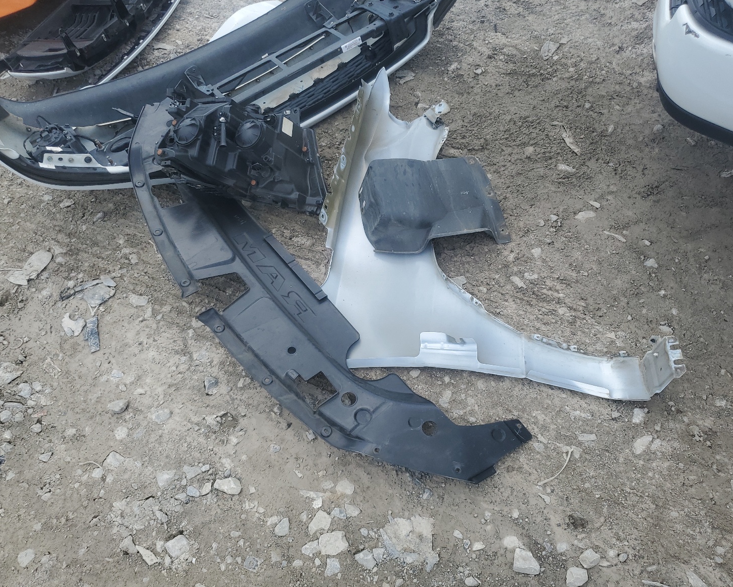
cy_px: 294
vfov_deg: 51.5
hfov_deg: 62.1
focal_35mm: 28
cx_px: 395
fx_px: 607
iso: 50
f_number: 1.5
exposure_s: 1/1429
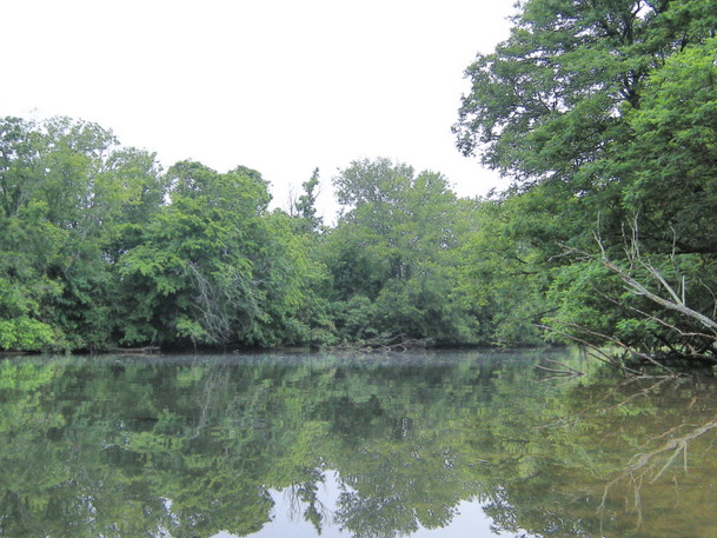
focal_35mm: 46
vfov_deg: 31.5
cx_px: 425
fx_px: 953
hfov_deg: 41.1
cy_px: 308
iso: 153
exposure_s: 1/59.7
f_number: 2.7
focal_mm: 7.5
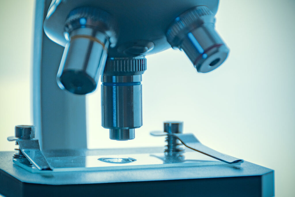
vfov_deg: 9.2
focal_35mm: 150
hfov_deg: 13.7
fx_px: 1229
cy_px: 98
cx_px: 148
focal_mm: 100
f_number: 5.6
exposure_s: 1/3.33
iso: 100
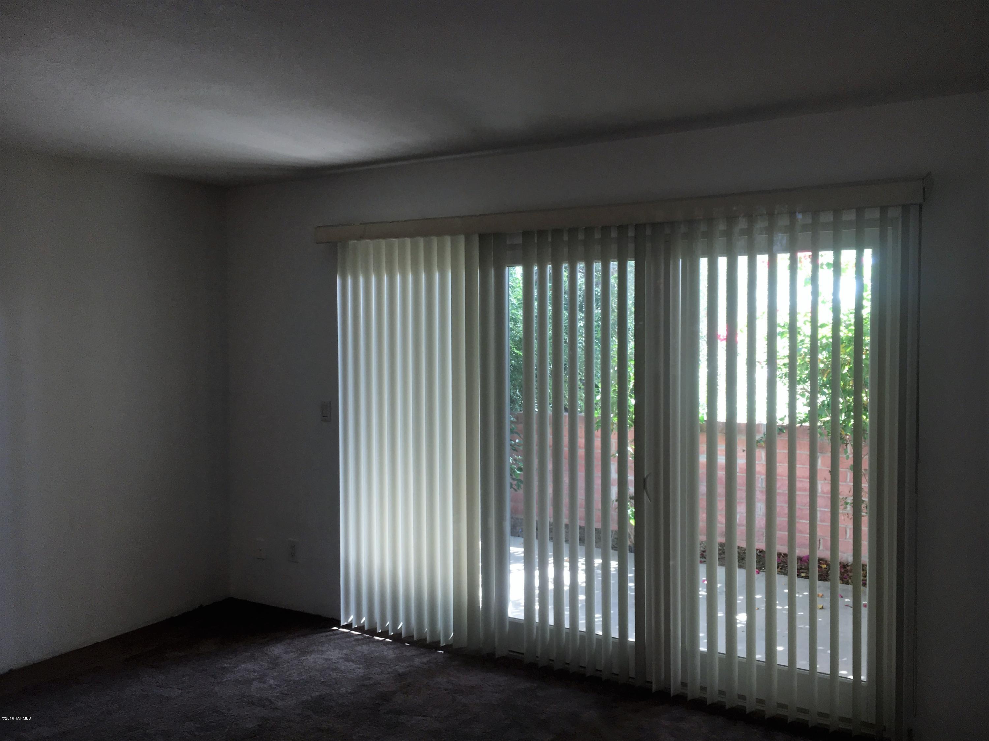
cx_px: 494
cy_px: 370
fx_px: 828
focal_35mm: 29
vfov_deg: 48.2
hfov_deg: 61.7
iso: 40
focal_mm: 4.15
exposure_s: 1/30
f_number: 2.2
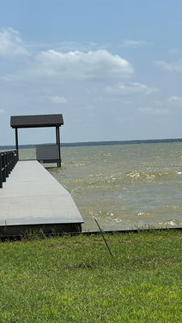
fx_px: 609
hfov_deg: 16.9
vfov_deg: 29.7
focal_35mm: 71
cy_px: 162
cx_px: 37
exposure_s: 1/10870
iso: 100
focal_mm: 6.86
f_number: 1.78
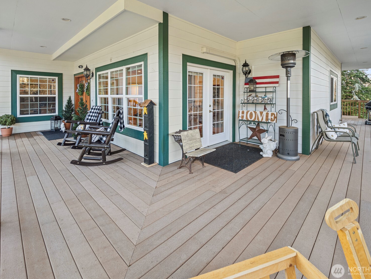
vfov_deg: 81.7
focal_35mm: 15
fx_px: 161
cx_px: 197
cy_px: 132
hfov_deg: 98.0
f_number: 4
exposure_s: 1/15
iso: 100
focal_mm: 7
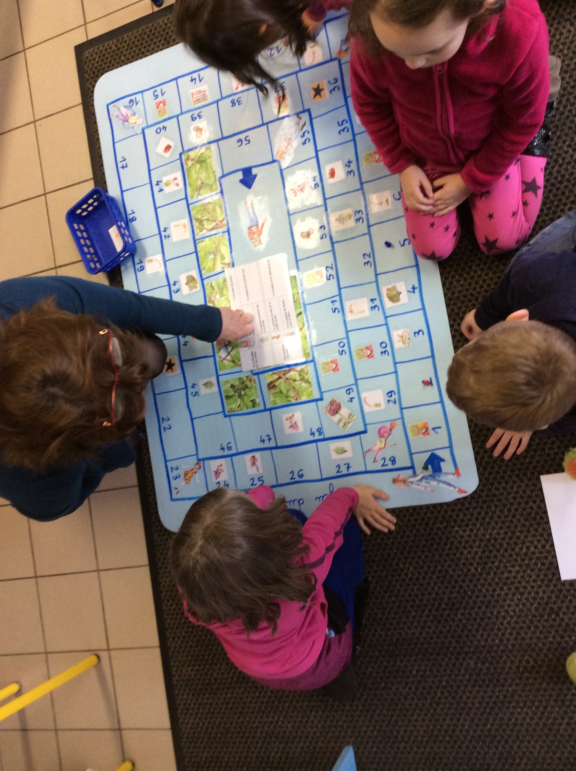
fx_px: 712
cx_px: 288
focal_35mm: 32
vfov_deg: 56.9
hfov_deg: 44.1
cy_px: 386
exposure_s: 1/25
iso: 80
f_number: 2.4
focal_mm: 3.3
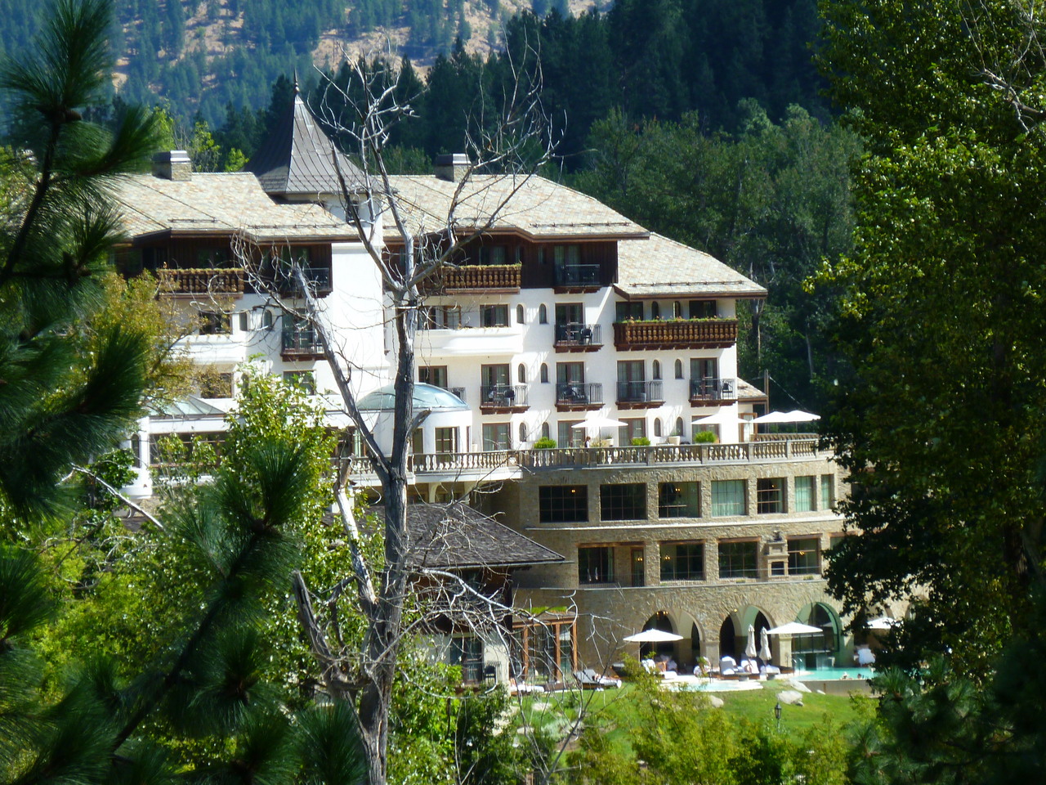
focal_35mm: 250
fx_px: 7554
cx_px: 523
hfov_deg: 7.9
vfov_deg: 5.9
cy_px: 392
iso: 100
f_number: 5.9
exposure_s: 1/125
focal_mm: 36
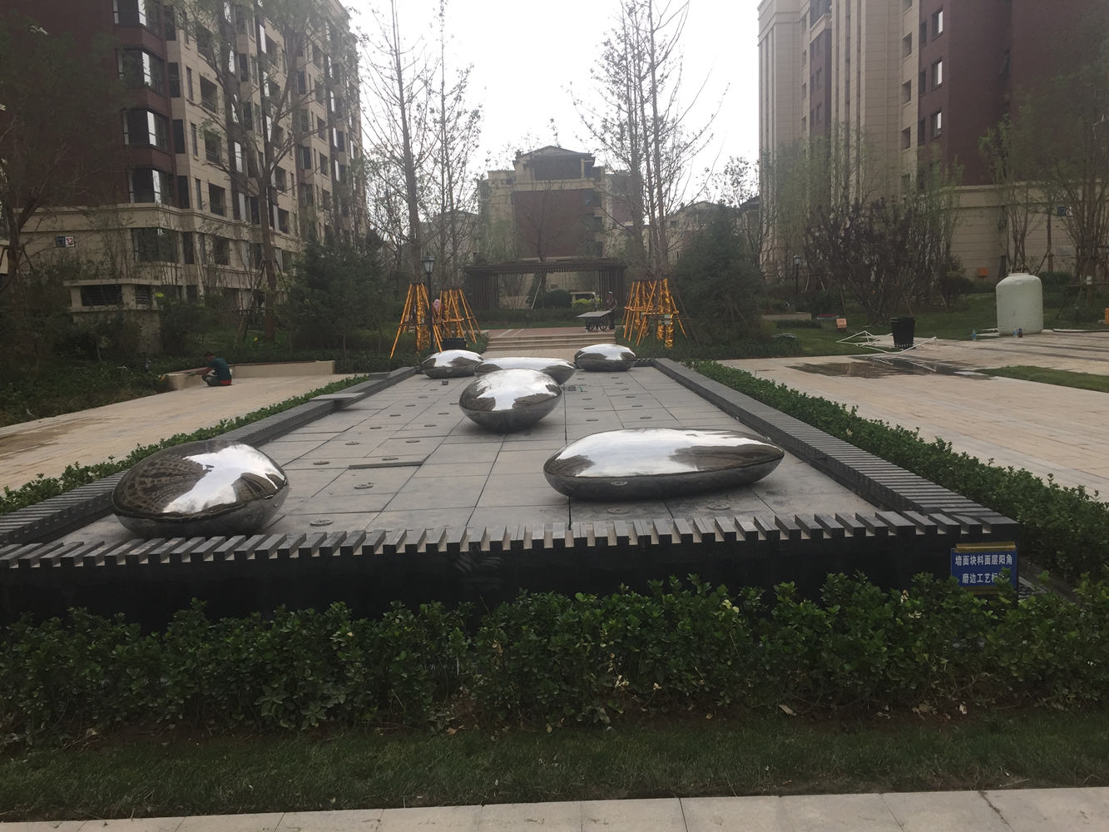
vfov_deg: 48.2
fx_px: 929
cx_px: 554
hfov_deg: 61.7
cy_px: 416
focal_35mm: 29
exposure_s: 1/100
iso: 40
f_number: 2.2
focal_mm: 4.15
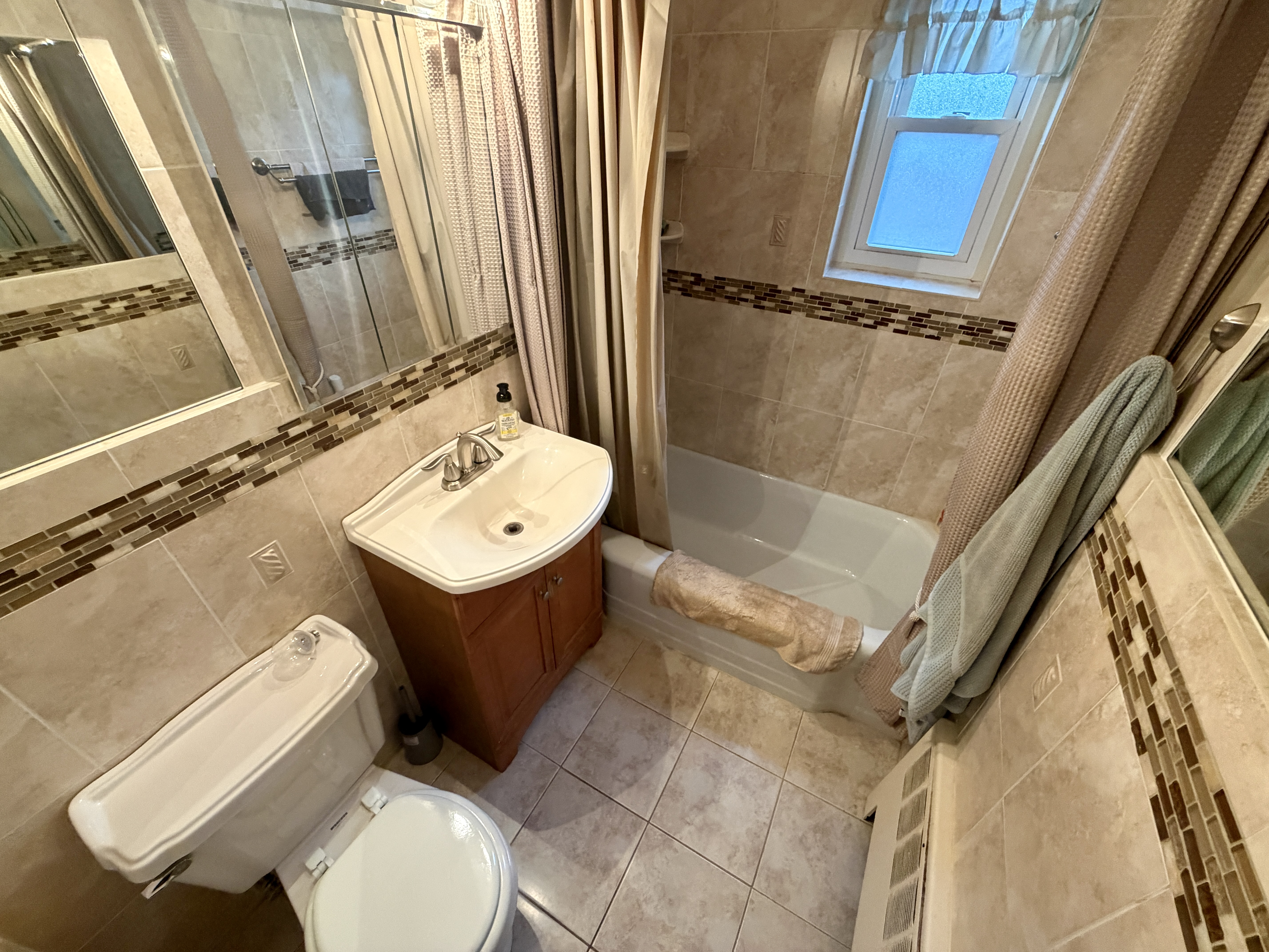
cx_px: 634
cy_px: 476
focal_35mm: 14
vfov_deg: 85.7
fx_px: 513
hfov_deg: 102.1
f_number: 2.2
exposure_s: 1/60
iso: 400
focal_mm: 2.22
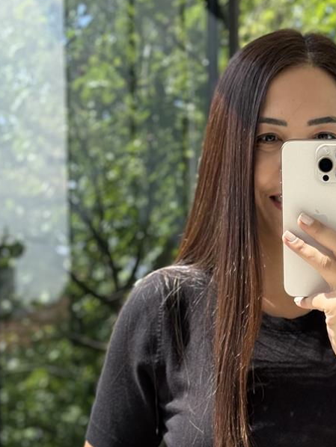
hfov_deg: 13.7
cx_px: 317
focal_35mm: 107
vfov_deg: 17.8
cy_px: 481
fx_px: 1384
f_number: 1.78
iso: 80
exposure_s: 1/641
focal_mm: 6.76
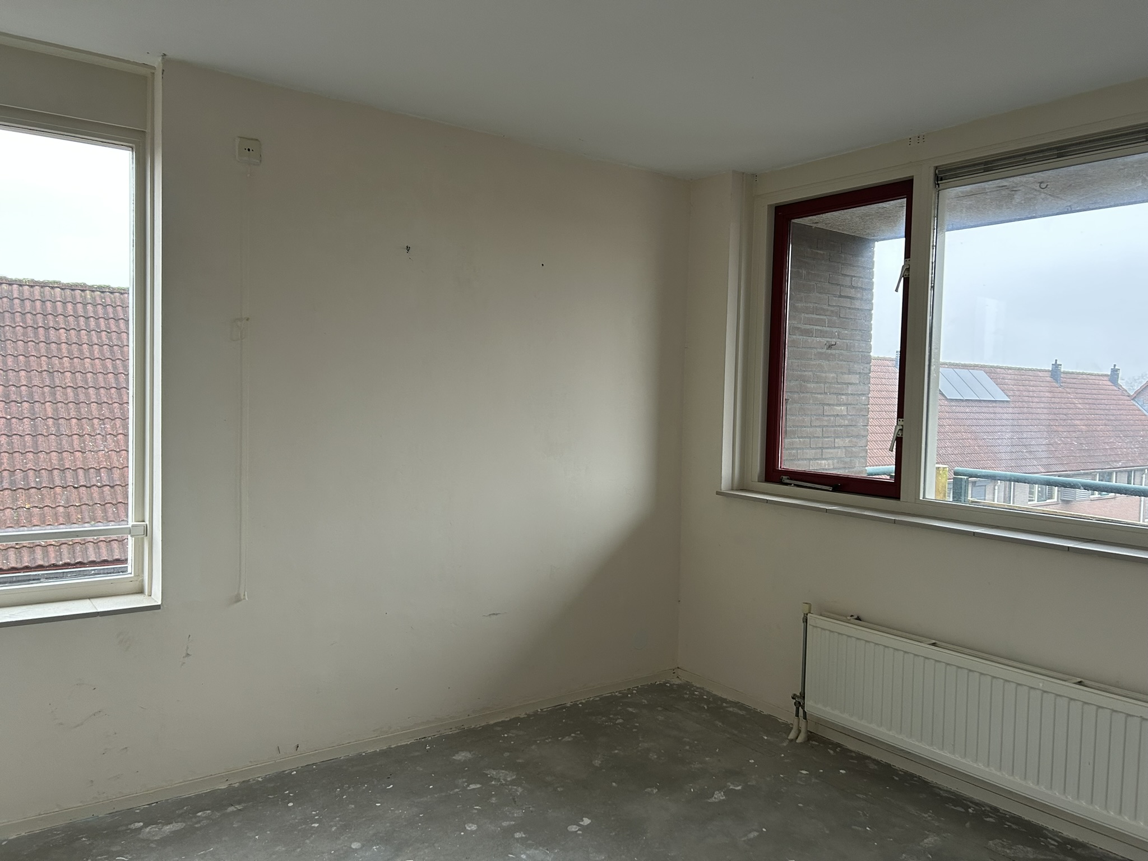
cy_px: 430
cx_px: 574
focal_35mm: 26
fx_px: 862
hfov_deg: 67.3
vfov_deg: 53.1
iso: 125
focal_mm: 5.7
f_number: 1.5
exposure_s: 1/61
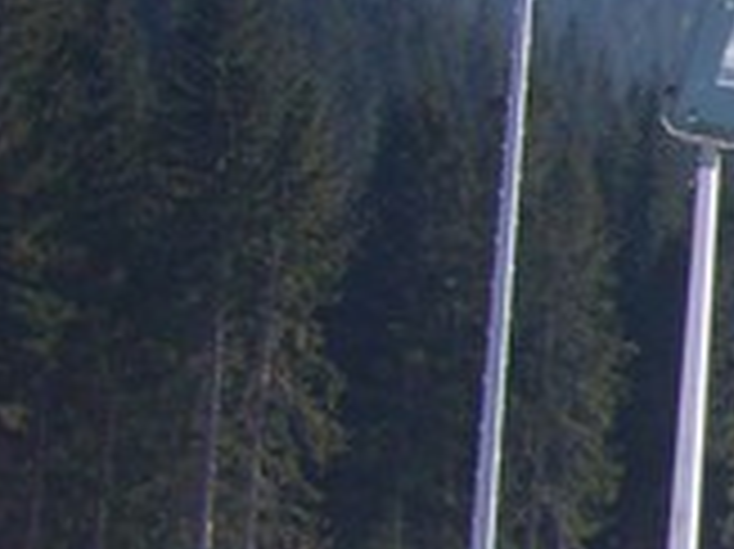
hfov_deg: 10.4
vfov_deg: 8.6
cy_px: 320
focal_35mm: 172
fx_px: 3644
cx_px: 1540
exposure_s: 1/500
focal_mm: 5.8
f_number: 5.6
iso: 100
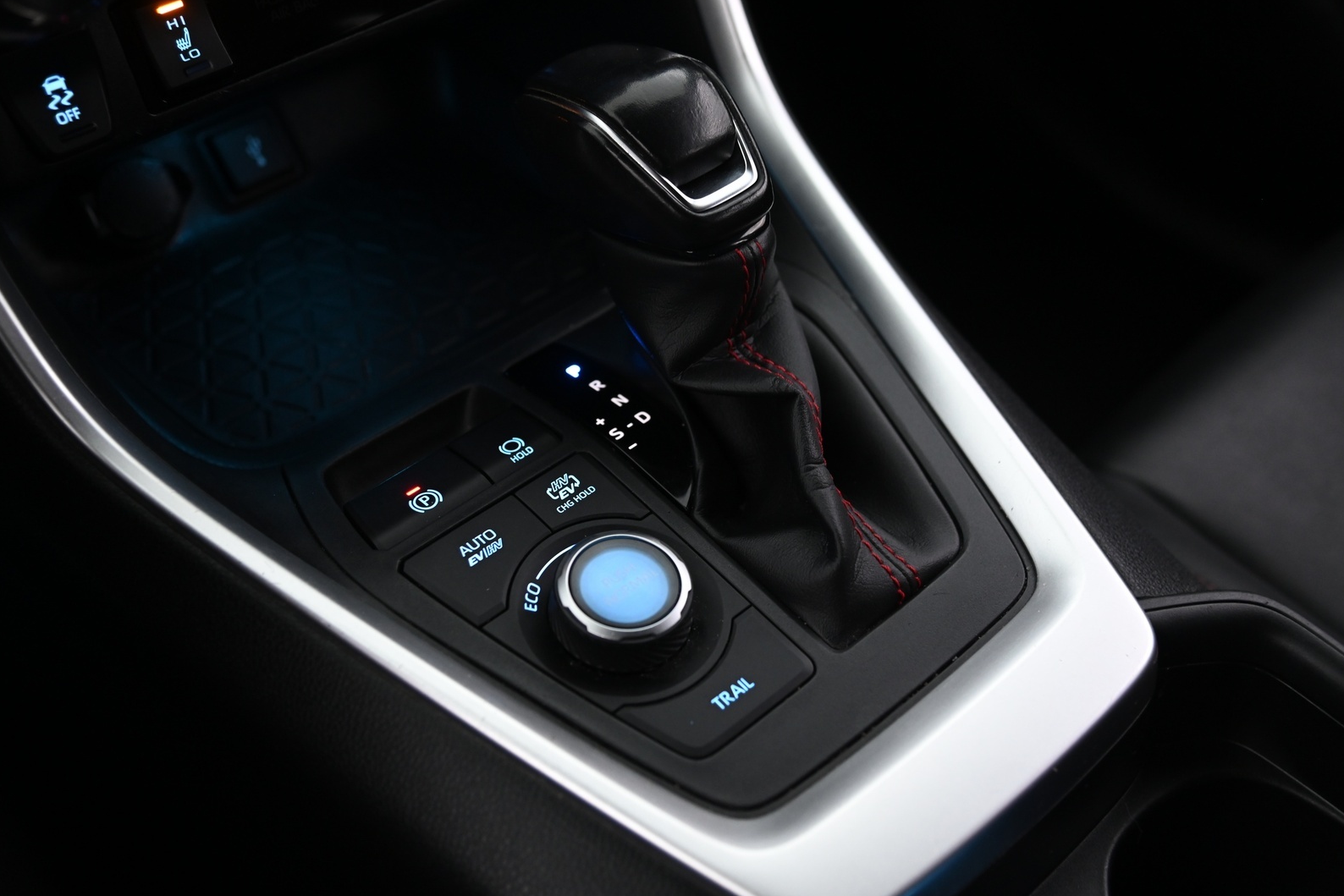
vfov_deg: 28.7
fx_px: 1755
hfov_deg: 41.9
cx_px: 675
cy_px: 453
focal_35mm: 47
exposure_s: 1/20
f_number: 4
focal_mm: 46
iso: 2000
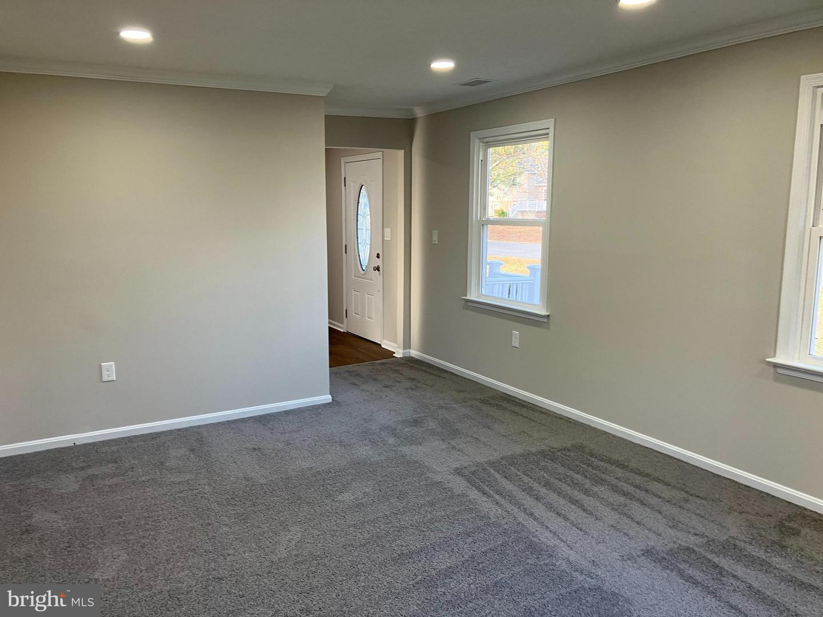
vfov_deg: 49.7
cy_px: 308
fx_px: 666
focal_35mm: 28
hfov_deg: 63.4
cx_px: 412
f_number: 1.8
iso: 50
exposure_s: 1/60
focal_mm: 3.99
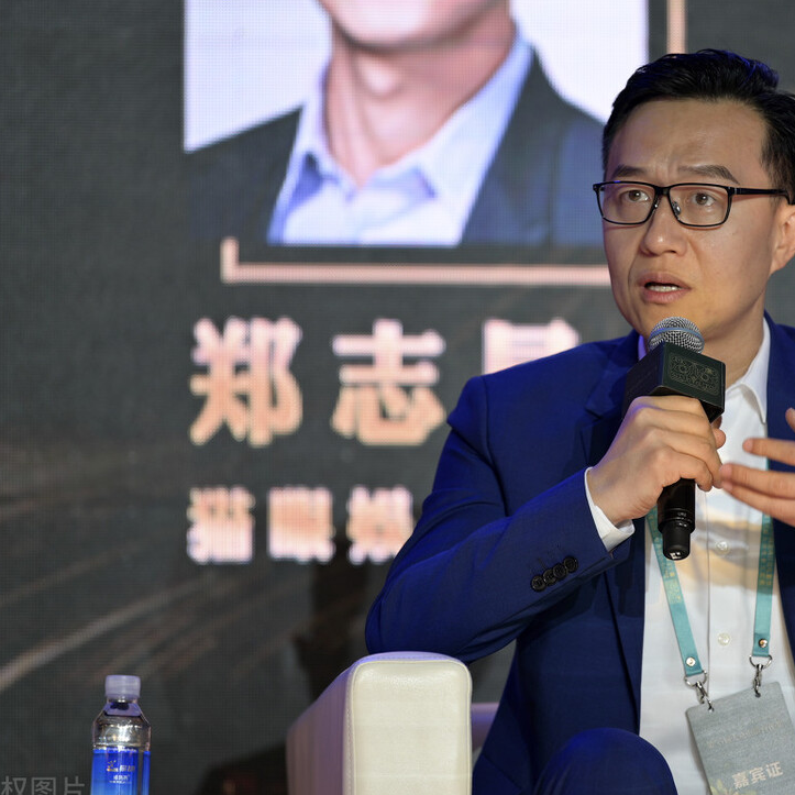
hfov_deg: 6.9
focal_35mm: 254
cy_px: 374
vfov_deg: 6.9
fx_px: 6600
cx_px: 627
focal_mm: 180
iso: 160
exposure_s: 1/125
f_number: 2.8
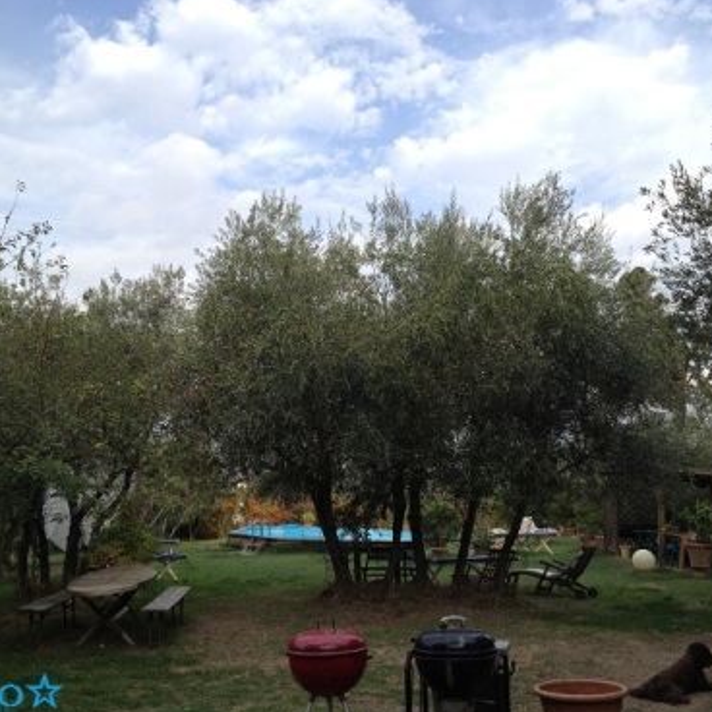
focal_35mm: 42
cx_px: 358
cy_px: 357
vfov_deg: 40.0
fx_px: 977
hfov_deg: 40.0
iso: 64
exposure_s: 1/699
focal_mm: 4.28
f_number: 2.4
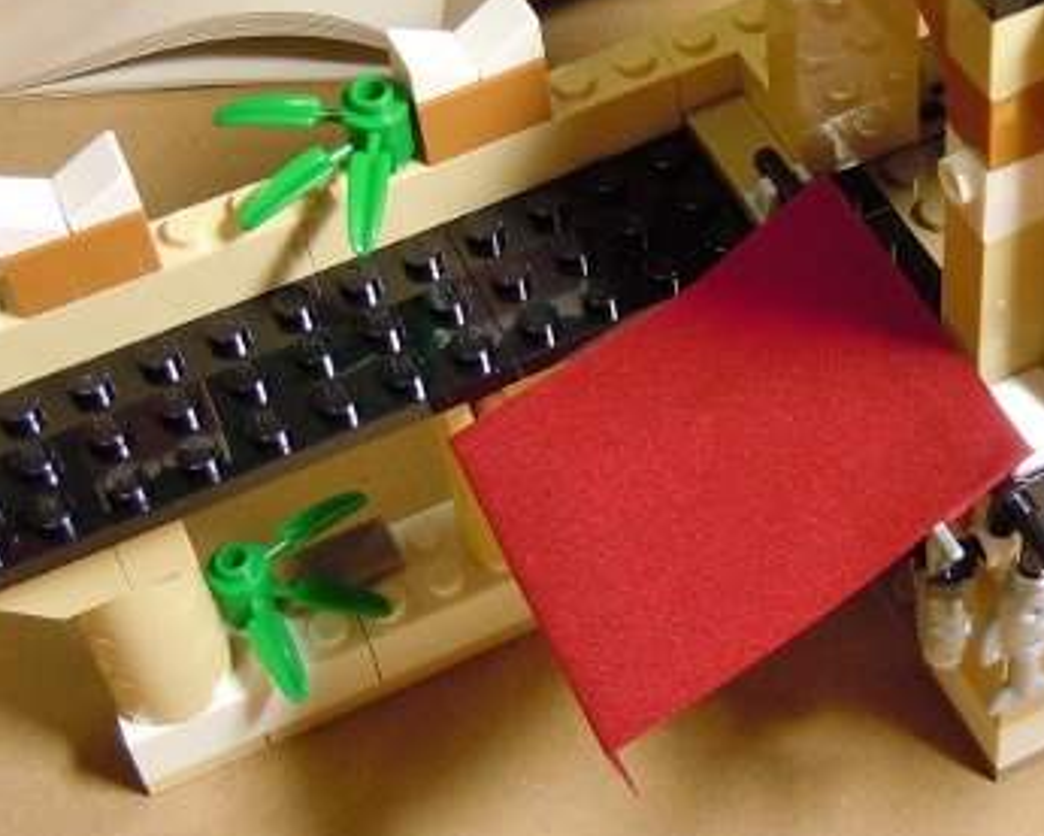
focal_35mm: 68
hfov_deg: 27.8
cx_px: 648
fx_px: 2101
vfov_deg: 22.2
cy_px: 191
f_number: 3.5
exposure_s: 1/10
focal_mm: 5.4
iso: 200
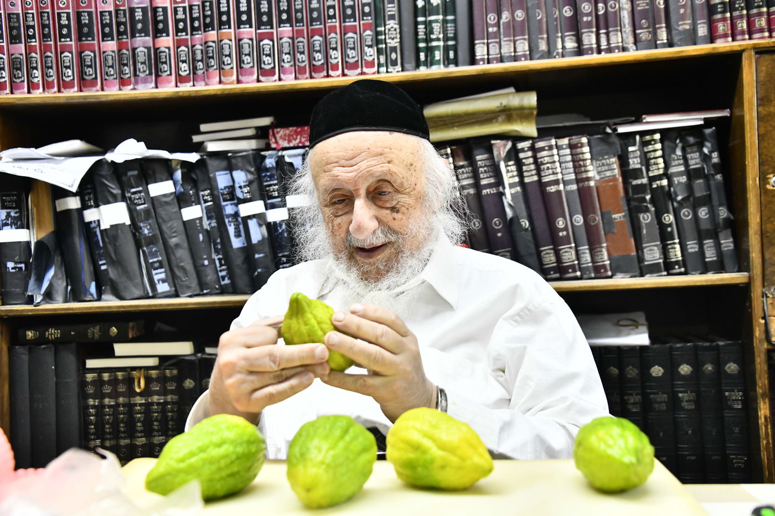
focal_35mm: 44
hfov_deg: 44.5
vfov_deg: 30.5
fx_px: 947
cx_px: 388
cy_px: 258
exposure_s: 1/160
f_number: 5.6
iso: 2500
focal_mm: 44
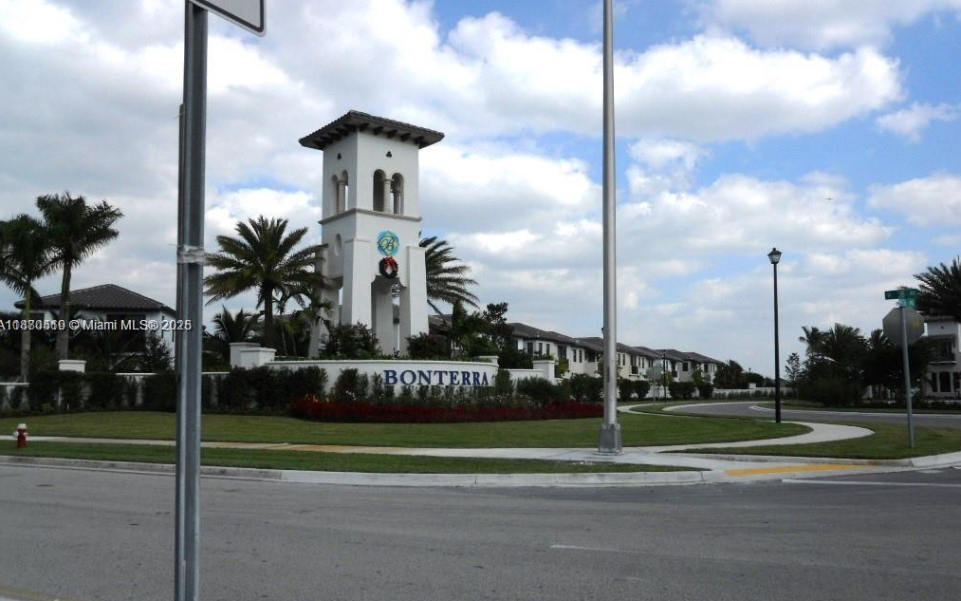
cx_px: 480
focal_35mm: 30
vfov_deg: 41.8
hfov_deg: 62.9
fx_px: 786
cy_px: 327
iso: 80
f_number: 5.4
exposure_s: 1/1000
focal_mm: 5
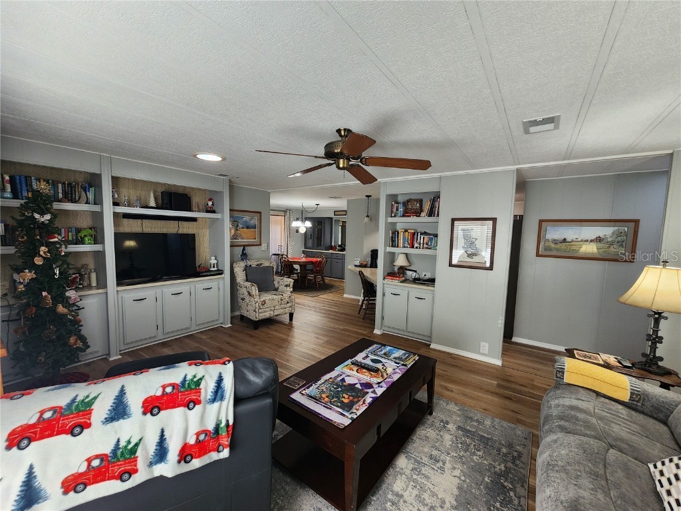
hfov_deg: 106.2
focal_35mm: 13
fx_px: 256
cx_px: 340
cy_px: 256
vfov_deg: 89.9
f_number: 2.2
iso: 160
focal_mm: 2.2
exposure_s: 1/60
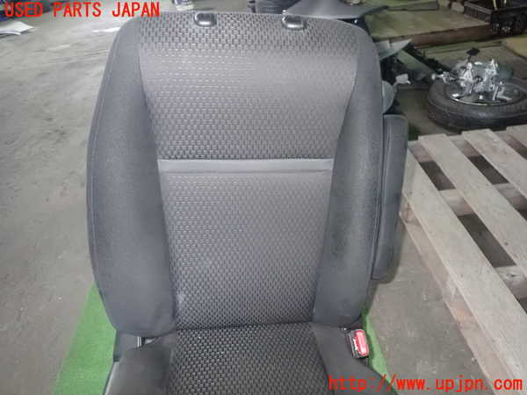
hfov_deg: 69.4
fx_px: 381
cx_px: 264
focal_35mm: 25
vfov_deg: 54.9
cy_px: 198
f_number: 5.6
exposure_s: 1/30
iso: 1600
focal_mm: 4.5
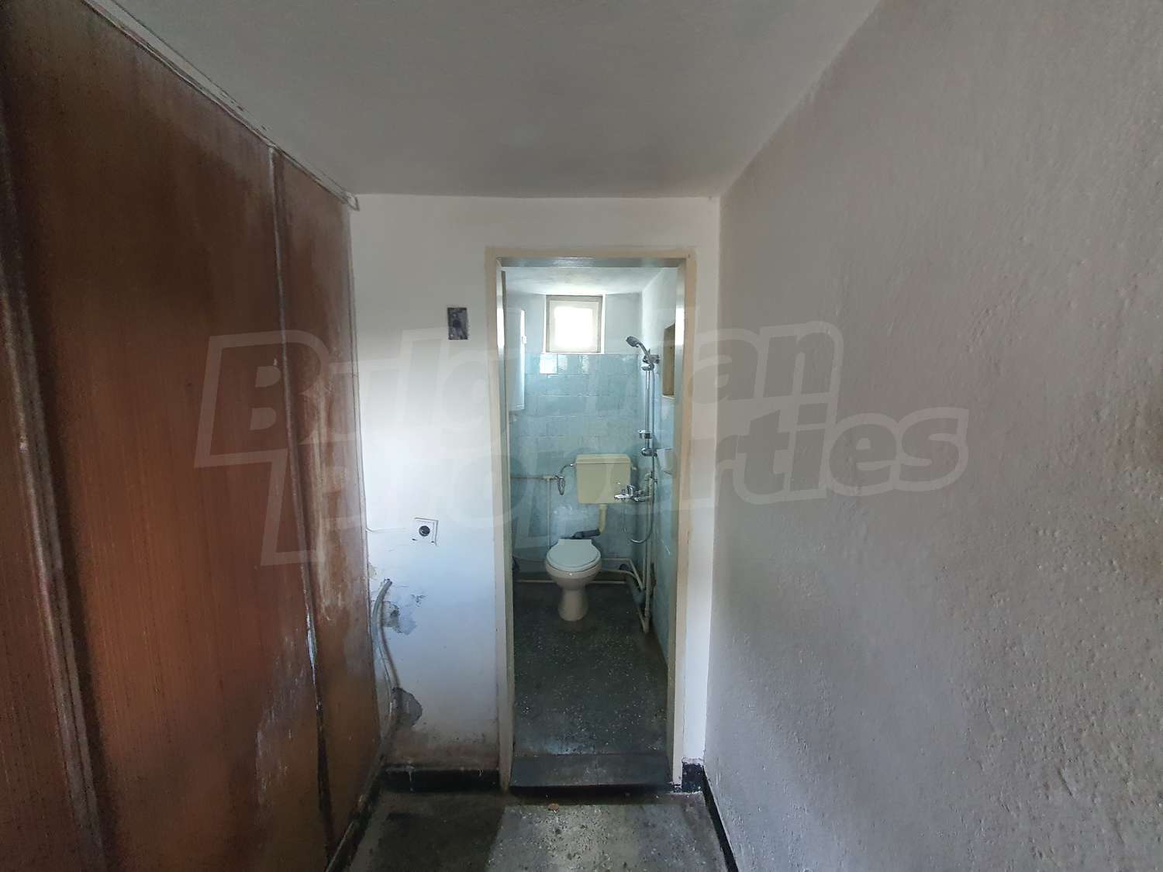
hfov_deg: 106.2
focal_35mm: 13
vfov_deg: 89.9
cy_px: 436
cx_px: 582
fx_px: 437
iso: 500
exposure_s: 1/33
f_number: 2.2
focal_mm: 1.8
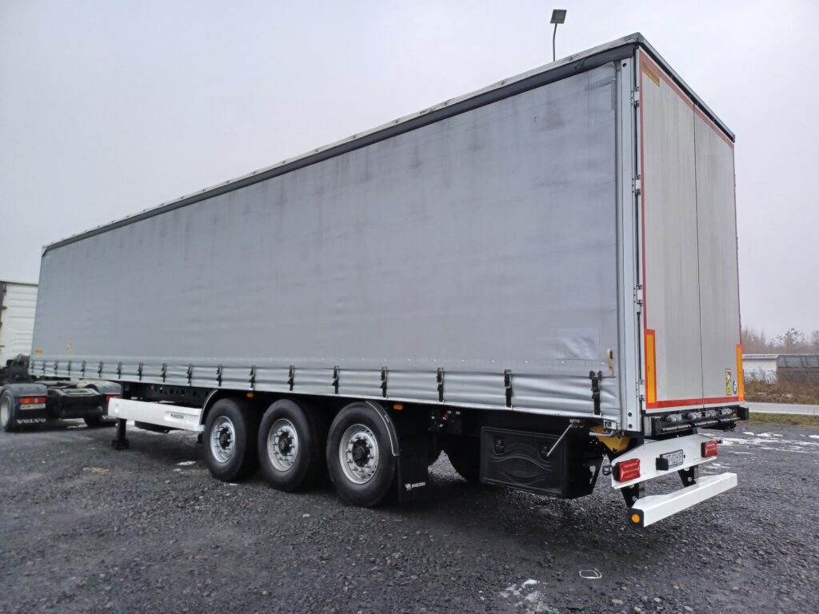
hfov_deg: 69.4
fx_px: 591
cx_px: 410
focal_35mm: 25
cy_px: 307
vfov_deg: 54.9
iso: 64
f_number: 1.8
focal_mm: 4.6
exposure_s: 1/50
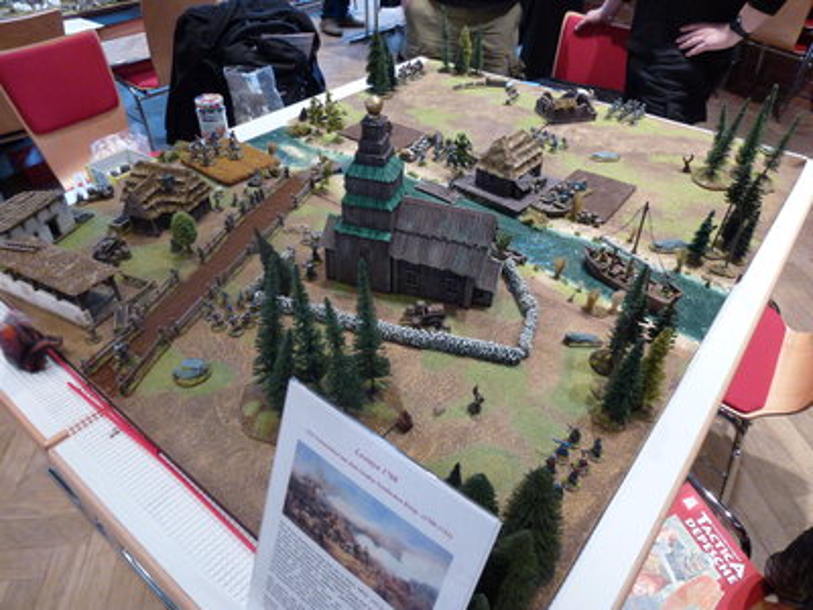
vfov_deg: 56.8
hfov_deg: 71.6
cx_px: 406
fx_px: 564
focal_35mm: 24
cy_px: 305
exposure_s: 1/10
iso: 200
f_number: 3.3
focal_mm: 4.3
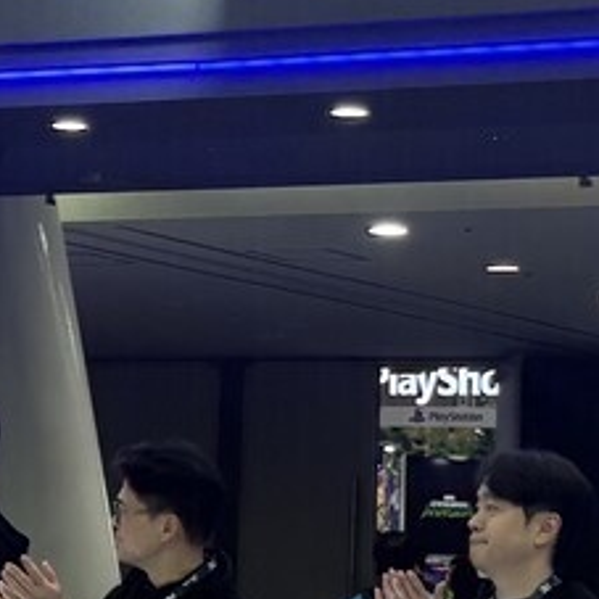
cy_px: 232
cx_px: 140
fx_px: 3172
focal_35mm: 162
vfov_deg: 10.8
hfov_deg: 10.8
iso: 32
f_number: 1.6
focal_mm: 5.96
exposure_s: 1/120
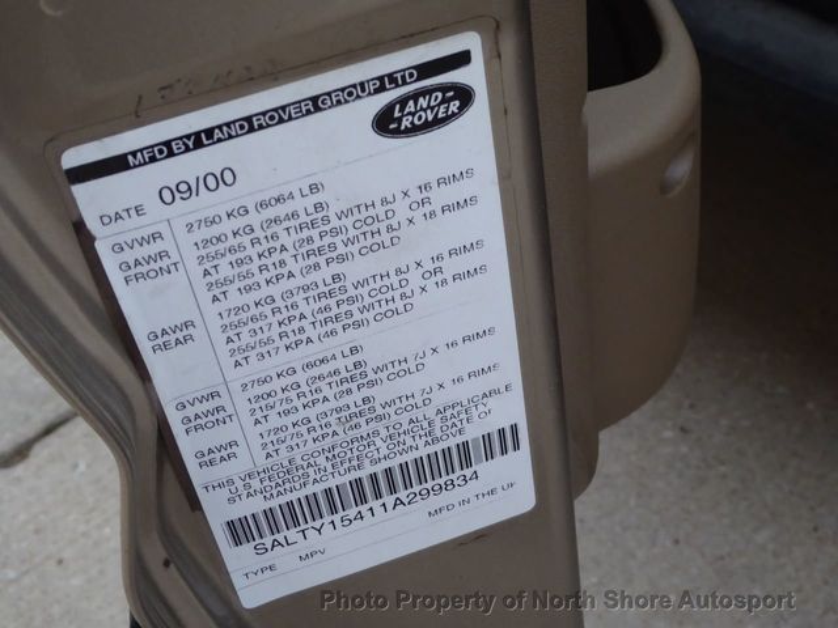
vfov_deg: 27.5
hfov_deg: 36.2
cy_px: 314
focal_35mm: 53
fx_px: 1283
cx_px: 419
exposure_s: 1/30
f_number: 4.1
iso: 400
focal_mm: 9
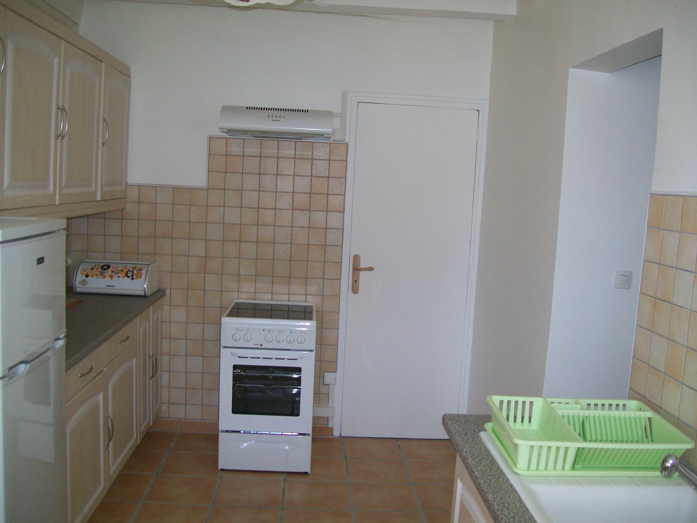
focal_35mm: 34
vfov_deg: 41.8
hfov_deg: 54.0
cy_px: 262
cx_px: 348
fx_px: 685
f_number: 2.7
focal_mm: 6.1
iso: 64
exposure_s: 1/60
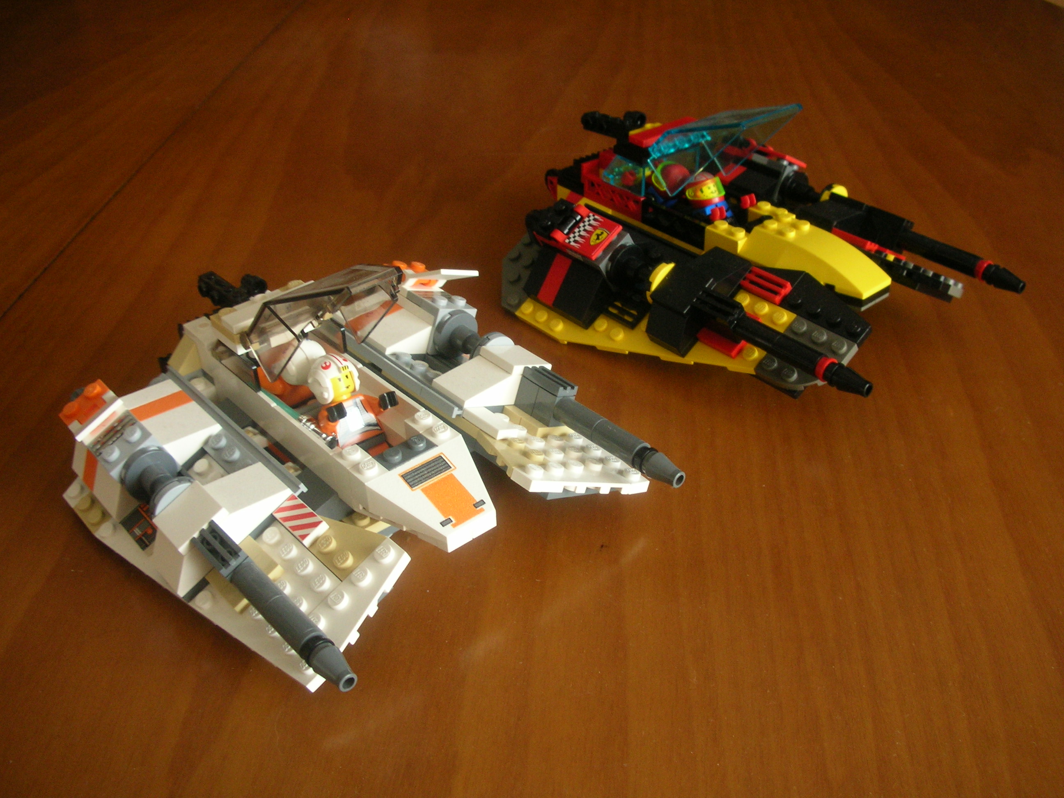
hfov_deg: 52.6
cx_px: 532
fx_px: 1076
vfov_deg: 40.7
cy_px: 399
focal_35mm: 35
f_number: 3
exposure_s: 1/3.9
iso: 118
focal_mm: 5.8
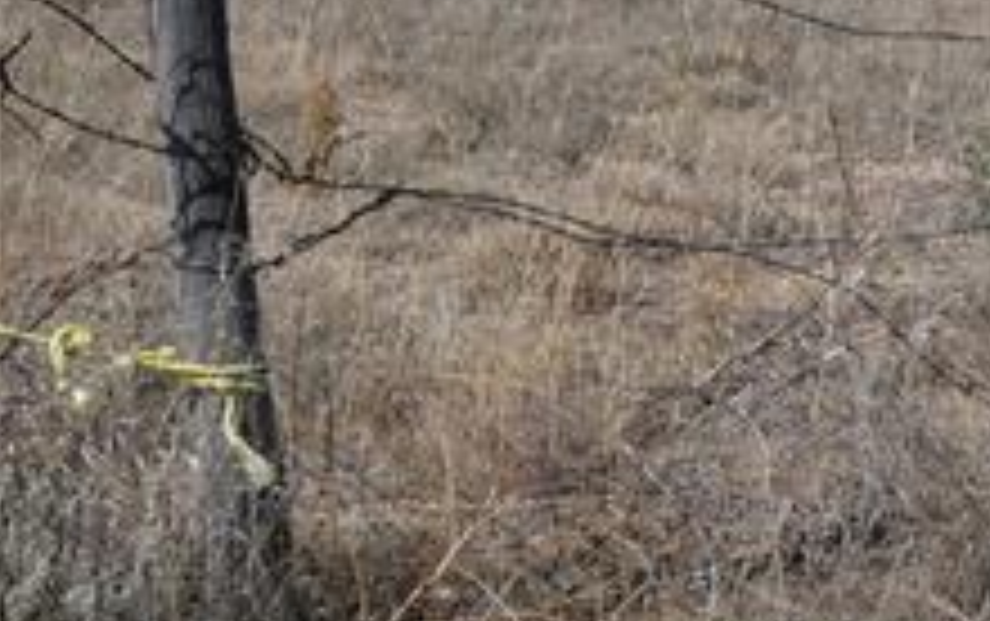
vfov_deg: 8.5
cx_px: 1436
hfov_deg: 12.9
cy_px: -110
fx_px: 4159
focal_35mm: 154
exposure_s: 1/1000
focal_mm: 9
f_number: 4.5
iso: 80
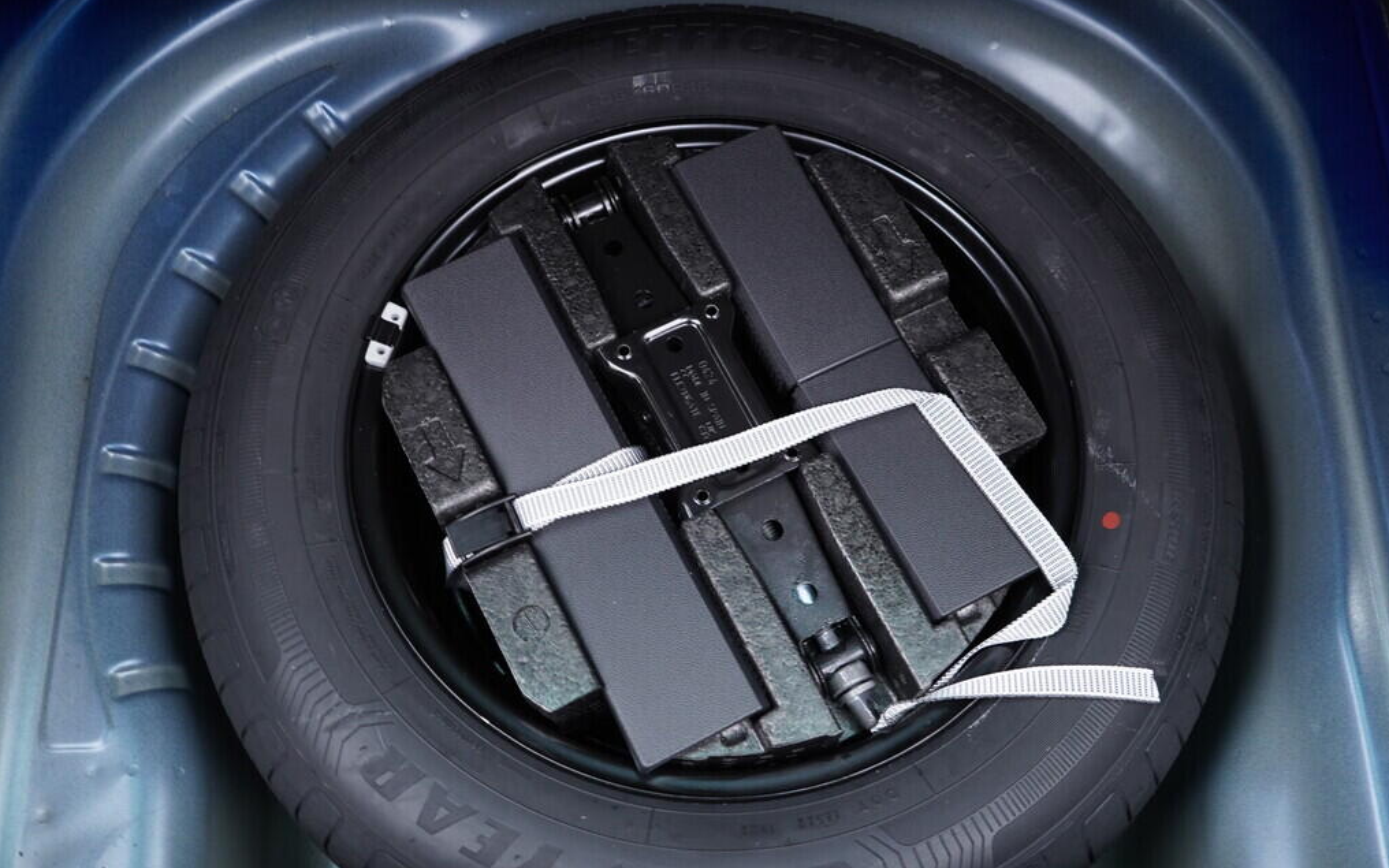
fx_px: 1401
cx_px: 699
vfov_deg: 34.4
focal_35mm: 37
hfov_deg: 52.7
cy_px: 450
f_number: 2.8
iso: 400
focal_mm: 24
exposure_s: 1/40
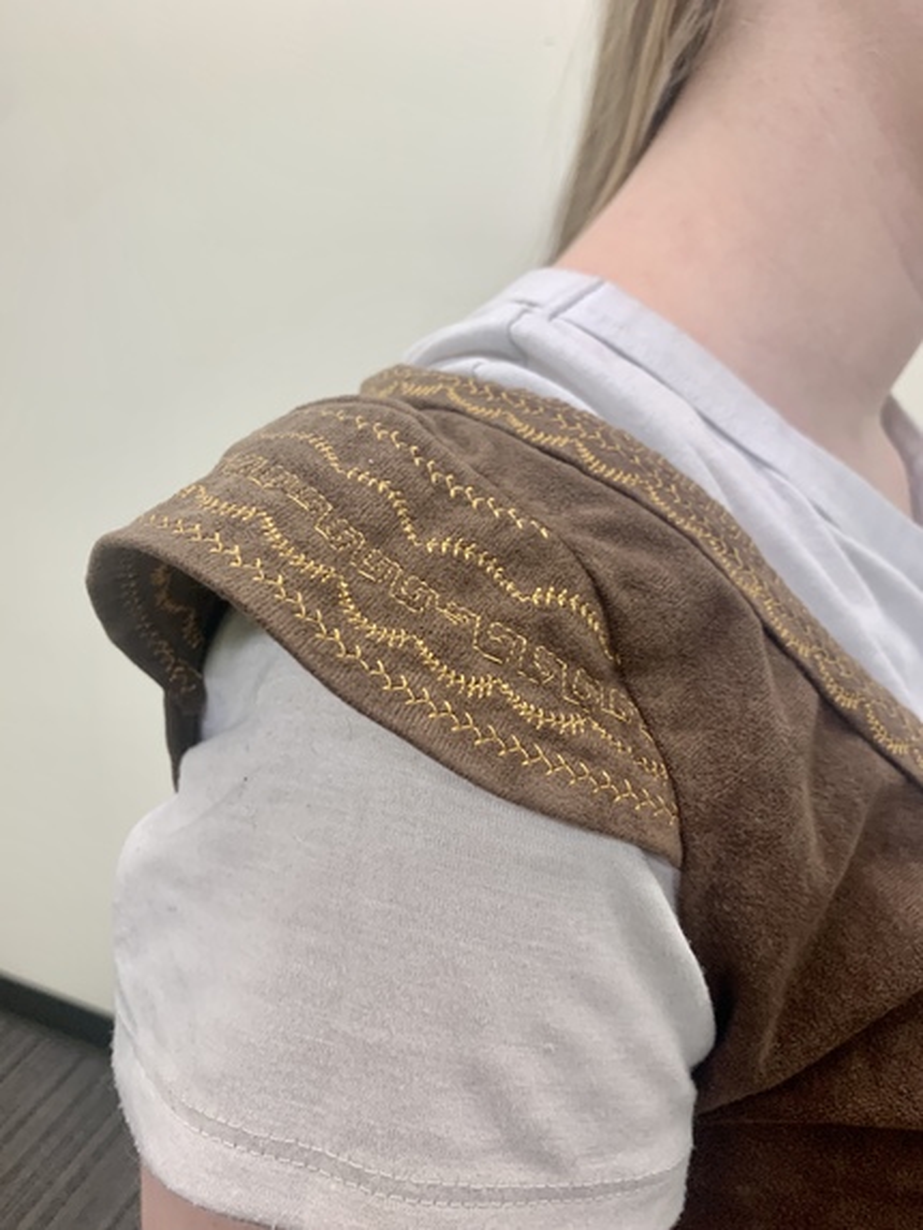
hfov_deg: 53.1
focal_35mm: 26
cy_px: 615
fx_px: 924
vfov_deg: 67.3
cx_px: 462
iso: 100
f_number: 1.8
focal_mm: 4.25
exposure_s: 1/120
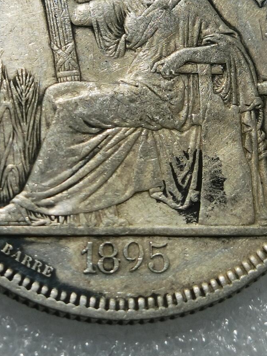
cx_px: 116
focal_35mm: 124
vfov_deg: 15.8
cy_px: 96
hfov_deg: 12.0
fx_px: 1275
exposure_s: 1/102
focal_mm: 6.67
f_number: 1.9
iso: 50
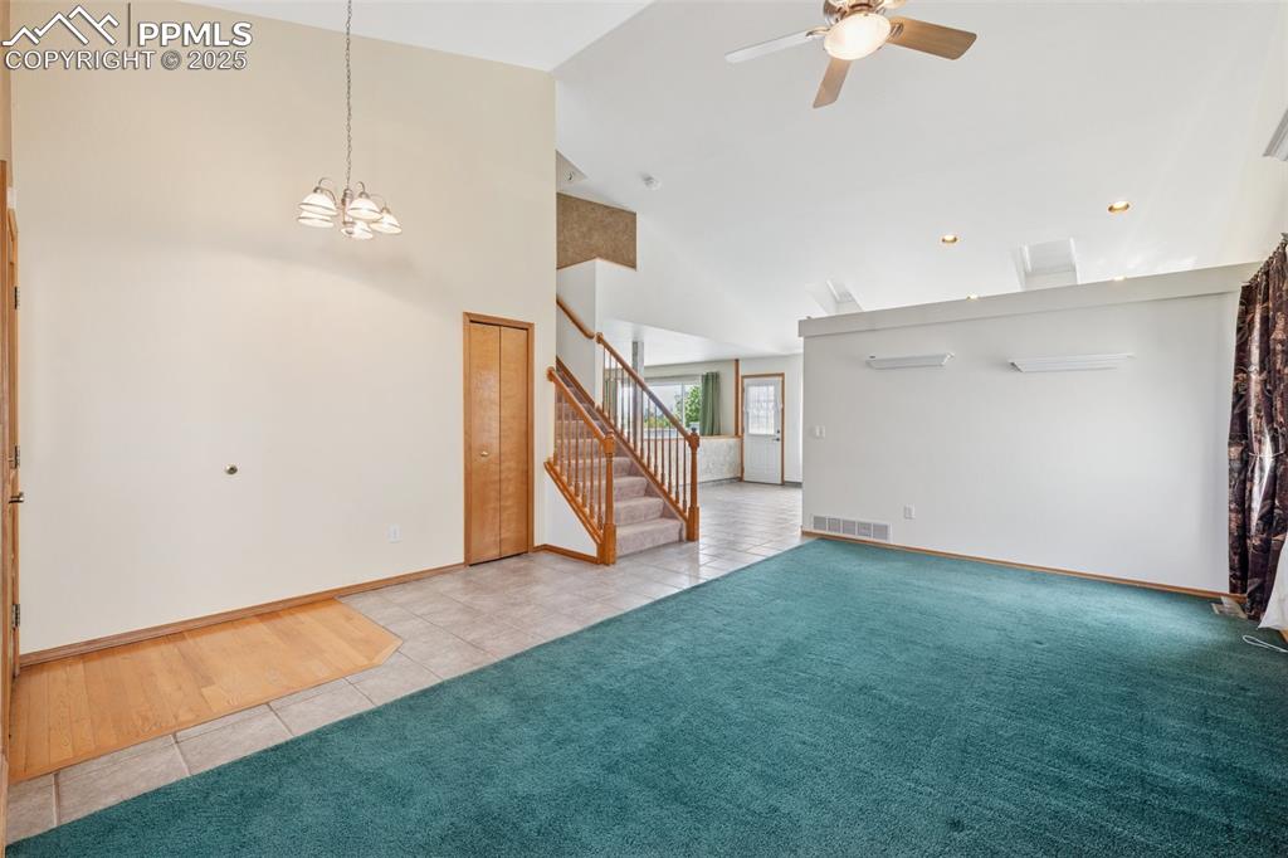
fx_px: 536
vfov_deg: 77.3
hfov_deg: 100.4
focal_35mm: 15
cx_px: 644
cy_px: 429
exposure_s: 1/2.5
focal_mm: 15
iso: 100
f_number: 11
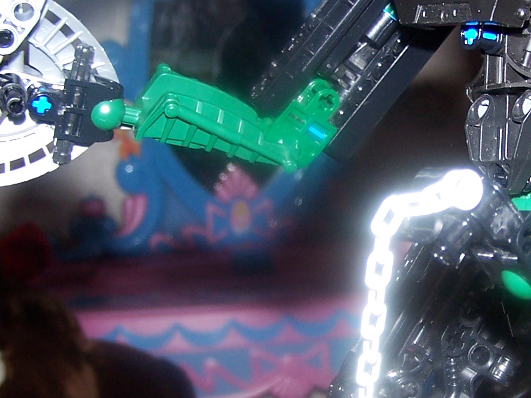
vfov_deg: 15.1
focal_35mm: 98
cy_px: 234
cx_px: 443
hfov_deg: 19.8
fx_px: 1503
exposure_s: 1/60
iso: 80
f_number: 2.8
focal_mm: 6.3
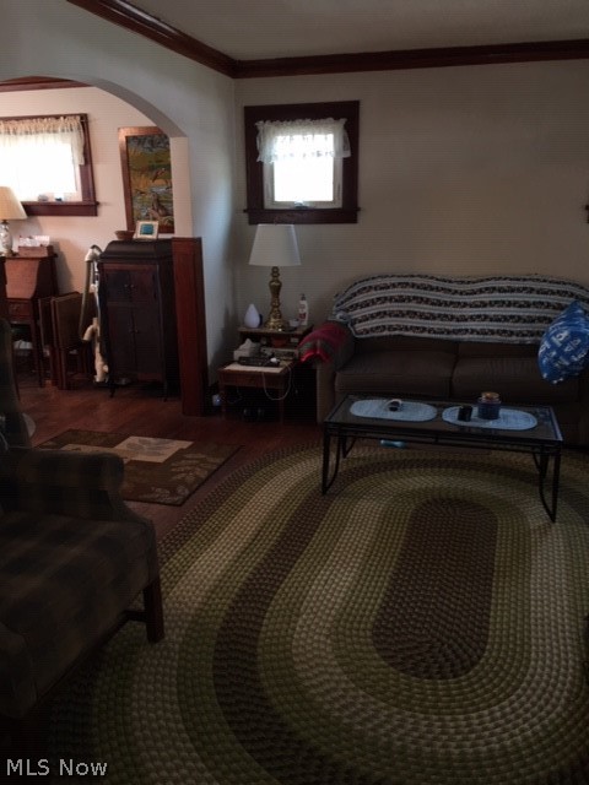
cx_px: 294
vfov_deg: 61.7
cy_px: 392
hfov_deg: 48.2
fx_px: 658
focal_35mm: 29
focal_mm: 4.15
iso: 50
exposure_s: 1/24
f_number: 2.2
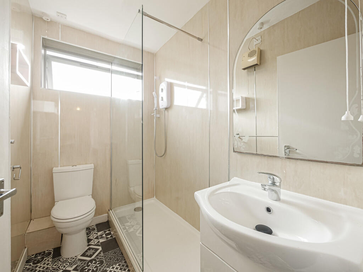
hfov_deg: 102.1
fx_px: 147
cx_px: 182
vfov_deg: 85.7
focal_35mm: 14
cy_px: 136
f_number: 4
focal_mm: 7
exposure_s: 1/60
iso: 400
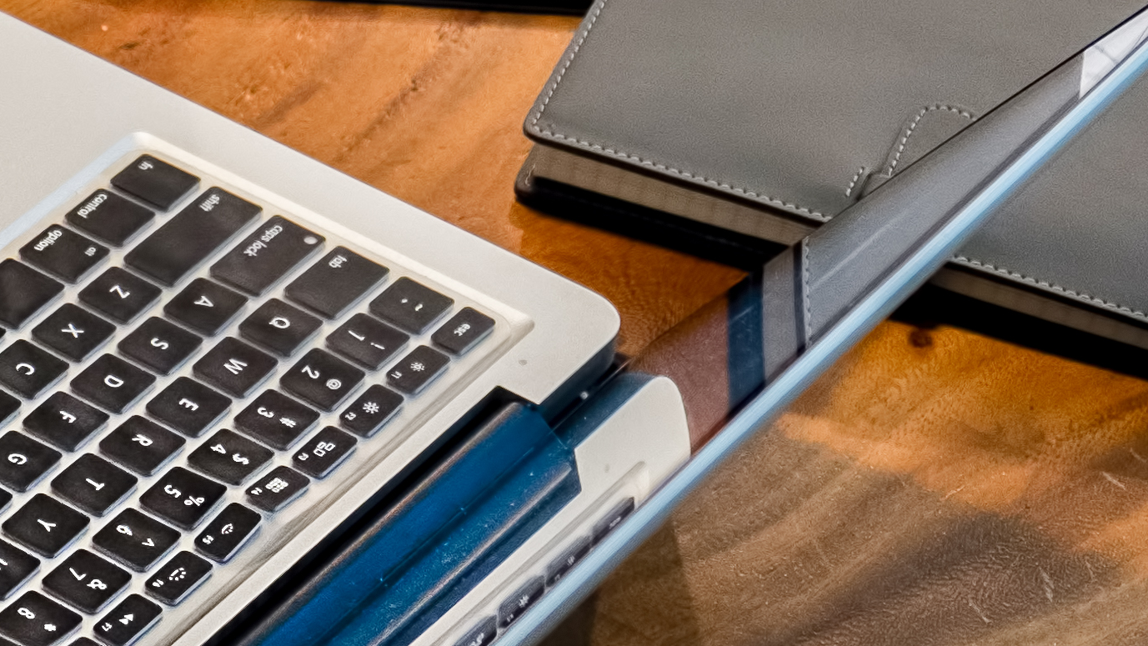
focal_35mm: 175
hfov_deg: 11.8
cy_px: 556
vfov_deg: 6.9
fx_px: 5328
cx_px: -511
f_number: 3.6
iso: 640
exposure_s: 1/60
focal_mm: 31.5
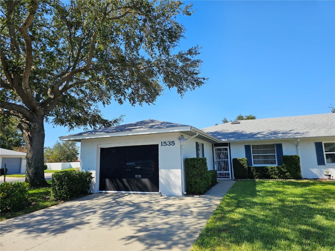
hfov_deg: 73.9
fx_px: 223
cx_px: 168
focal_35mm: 23
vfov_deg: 58.9
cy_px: 126
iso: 10
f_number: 1.7
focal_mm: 6.3
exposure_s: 1/548
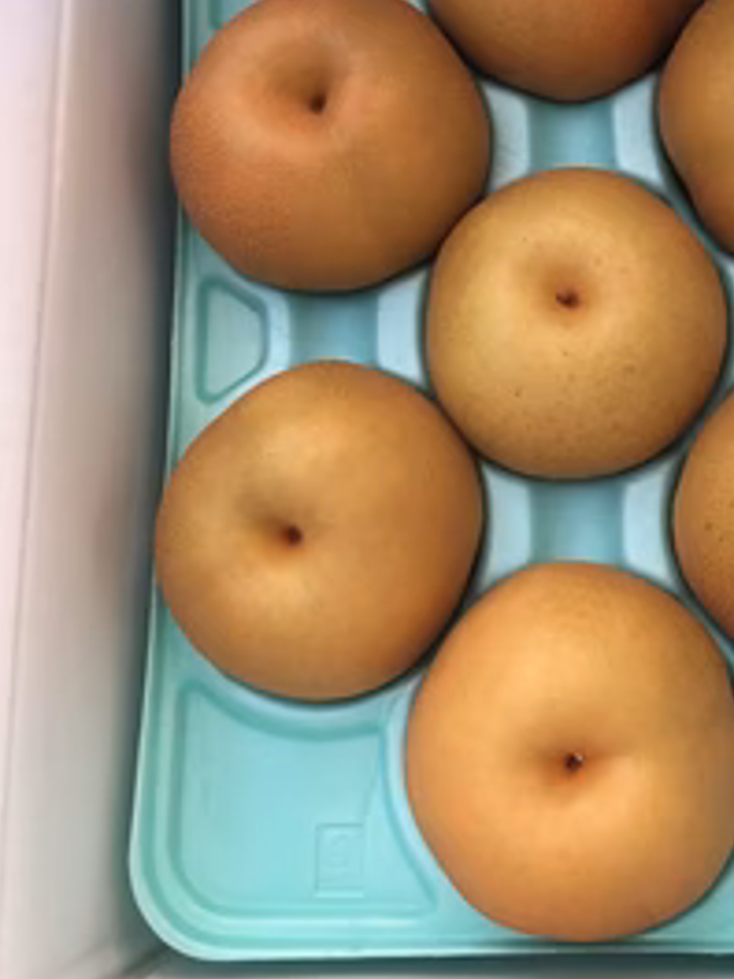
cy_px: 312
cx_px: 549
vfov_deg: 42.3
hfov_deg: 32.3
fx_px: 1244
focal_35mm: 44
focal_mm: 4.15
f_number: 2.2
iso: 50
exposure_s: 1/4
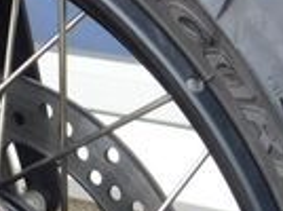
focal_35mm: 172
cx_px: 32
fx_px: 1404
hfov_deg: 11.4
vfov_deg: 8.2
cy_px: 409
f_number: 3.5
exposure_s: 1/100
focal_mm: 6.3
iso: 125
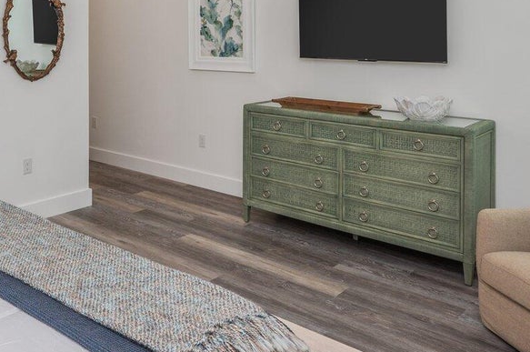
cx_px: 161
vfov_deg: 34.0
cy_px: 38
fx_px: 544
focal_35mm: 37
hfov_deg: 50.6
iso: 160
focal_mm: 14
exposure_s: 1/30
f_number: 9
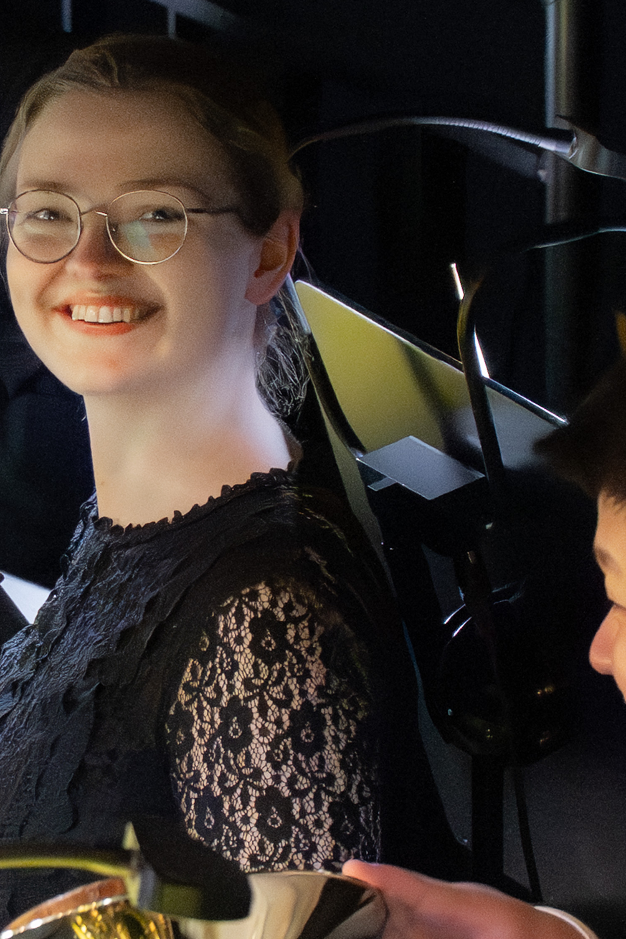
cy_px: 1081
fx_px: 6704
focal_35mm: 257
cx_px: -114
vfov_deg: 7.9
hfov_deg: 5.3
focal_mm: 70
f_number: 4
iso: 16000
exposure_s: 1/160
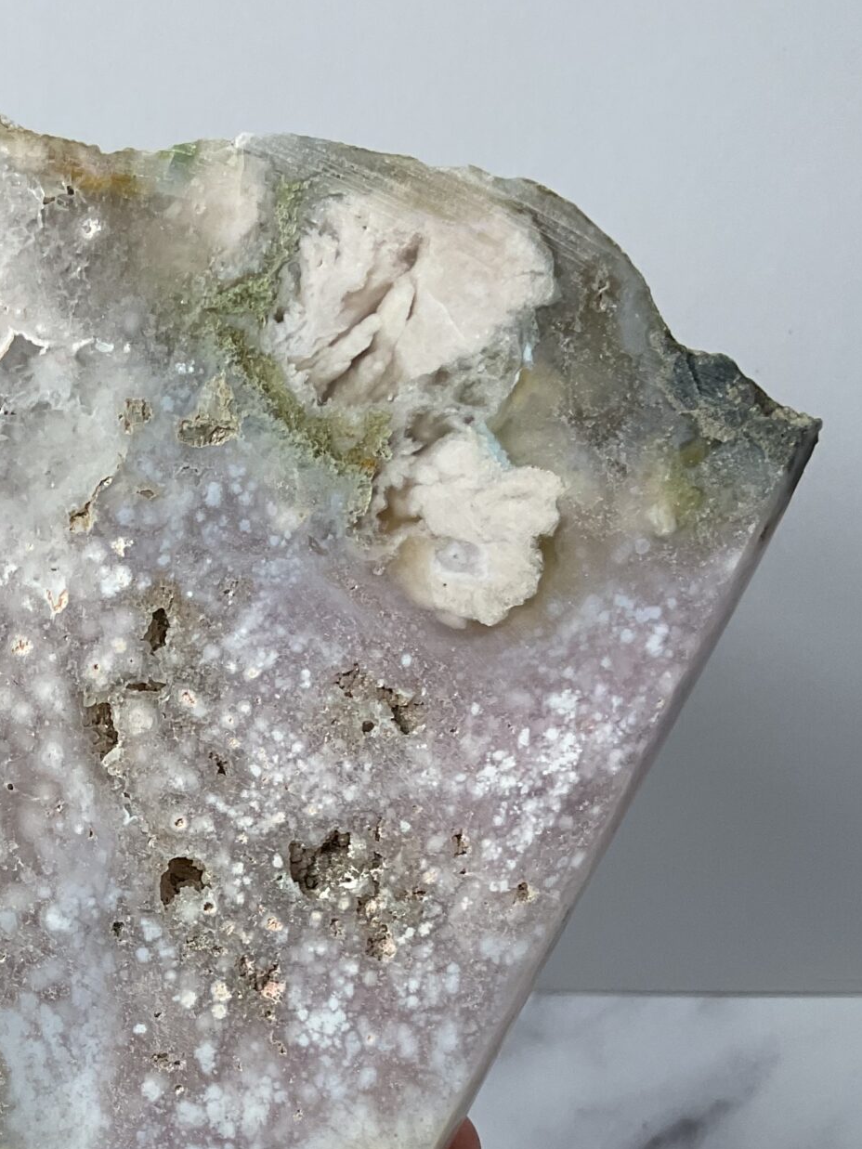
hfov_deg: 23.5
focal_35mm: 60
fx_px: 1992
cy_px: 932
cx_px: 11
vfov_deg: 31.3
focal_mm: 3
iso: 32
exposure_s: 1/100
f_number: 1.8
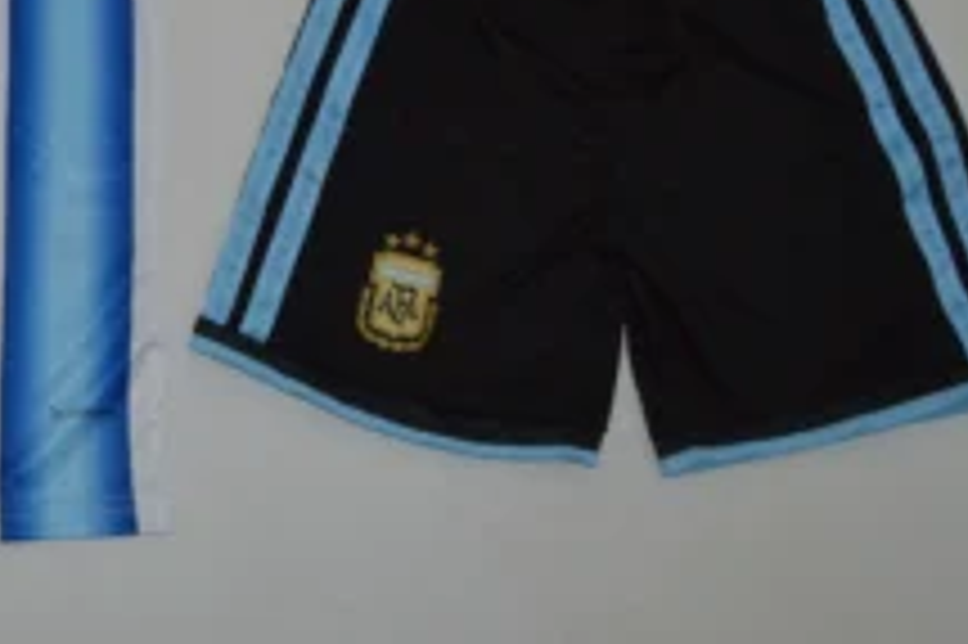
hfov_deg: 31.0
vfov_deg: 21.0
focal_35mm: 63
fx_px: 1693
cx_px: 171
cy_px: 32
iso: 400
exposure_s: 1/200
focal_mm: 21
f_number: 16
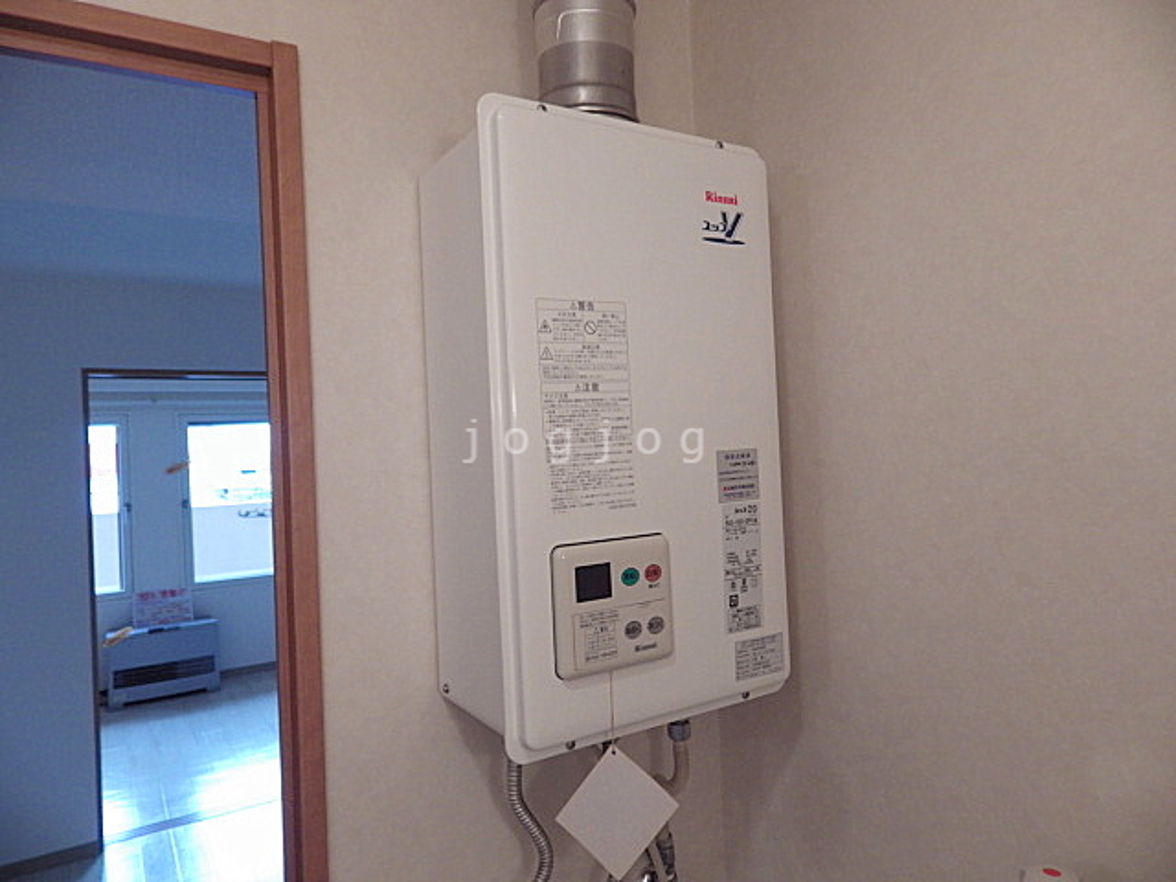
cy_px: 441
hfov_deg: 76.4
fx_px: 747
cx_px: 588
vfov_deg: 61.1
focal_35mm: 22
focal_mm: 4
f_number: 3.1
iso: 160
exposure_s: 1/45
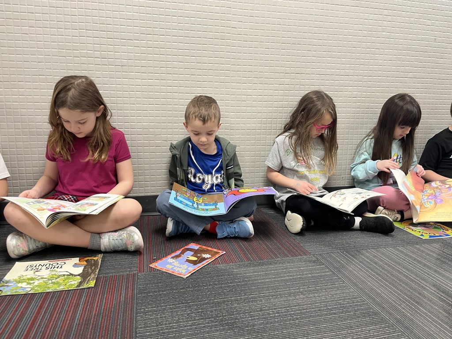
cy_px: 170
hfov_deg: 67.3
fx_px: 339
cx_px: 226
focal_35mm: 26
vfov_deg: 53.1
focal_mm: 5.1
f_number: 1.6
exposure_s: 1/60
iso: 200
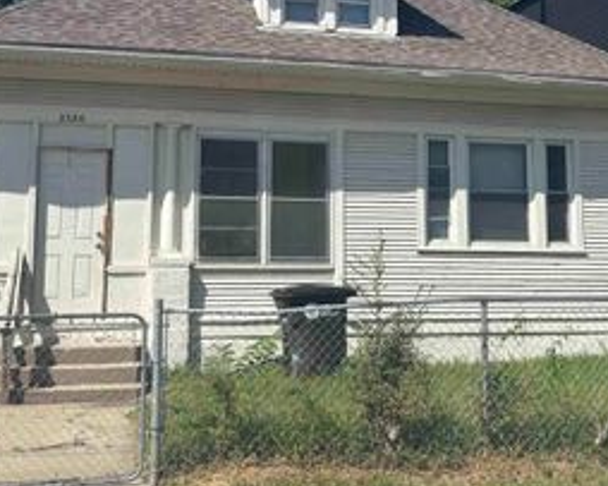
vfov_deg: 30.1
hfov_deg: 37.3
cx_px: 316
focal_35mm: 50
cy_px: 174
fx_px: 899
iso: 50
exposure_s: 1/4255
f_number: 1.6
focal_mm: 5.96
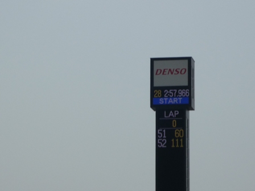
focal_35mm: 160
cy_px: 96
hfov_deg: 12.3
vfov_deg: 9.3
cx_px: 128
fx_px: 1179
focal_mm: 16.5
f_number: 14
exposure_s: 1/200
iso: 100
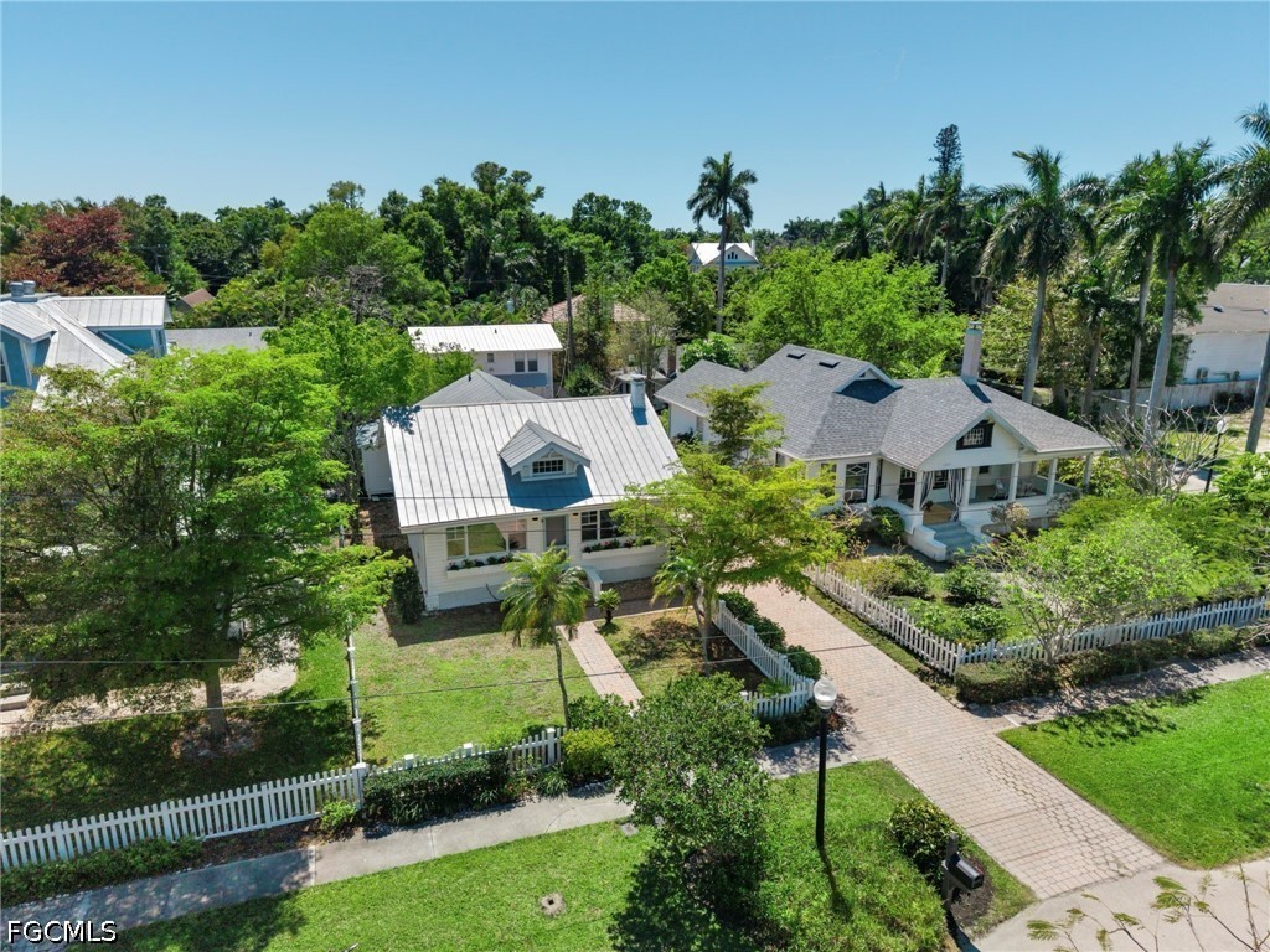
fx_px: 881
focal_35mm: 24
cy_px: 476
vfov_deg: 56.8
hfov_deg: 71.6
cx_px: 635
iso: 100
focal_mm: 8.67
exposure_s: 1/640
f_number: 1.8
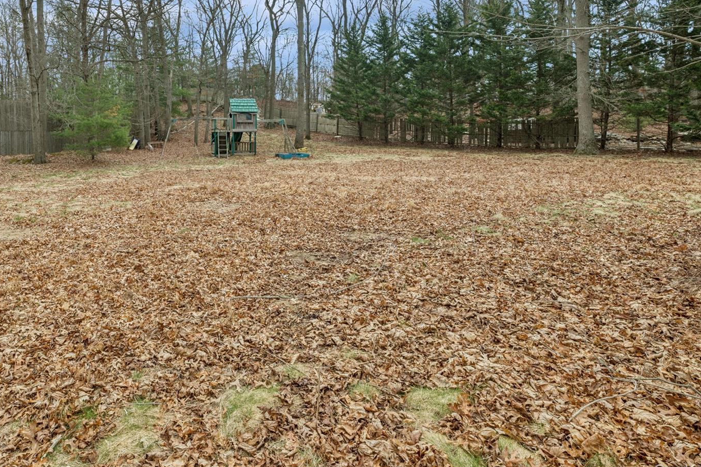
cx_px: 232
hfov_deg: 78.5
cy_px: 133
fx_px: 409
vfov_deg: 57.3
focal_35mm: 21
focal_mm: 14
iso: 100
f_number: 11
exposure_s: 1/80
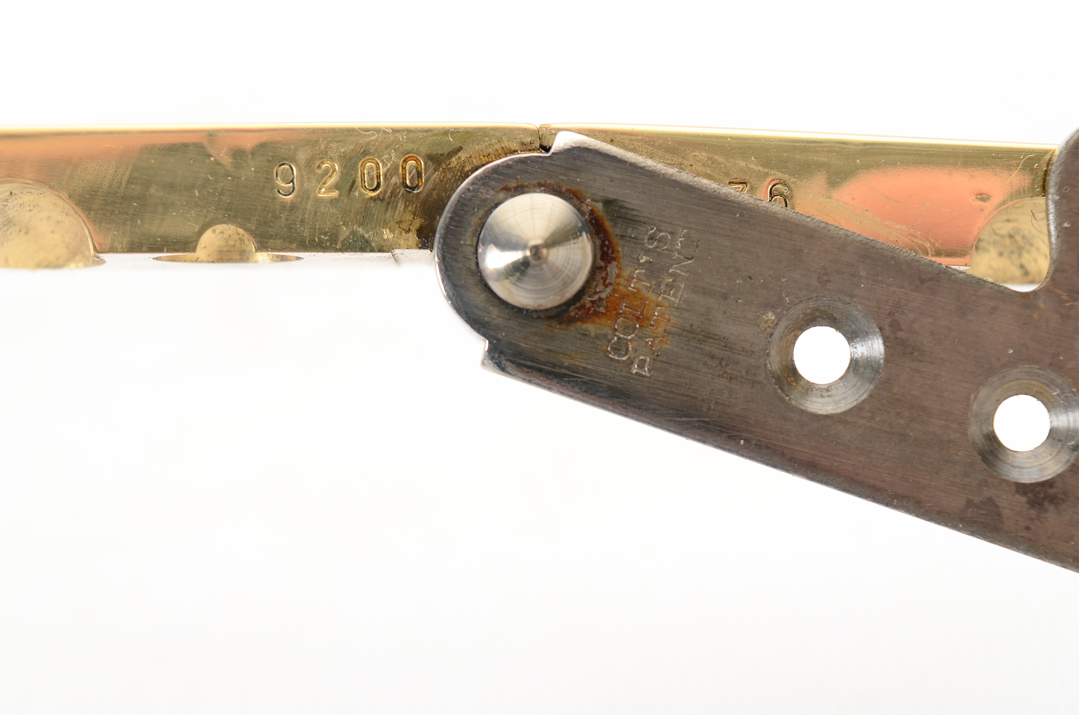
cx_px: 540
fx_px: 2468
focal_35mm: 82
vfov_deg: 16.5
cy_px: 358
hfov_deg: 24.7
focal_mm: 55
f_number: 10
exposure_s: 1/80
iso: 250
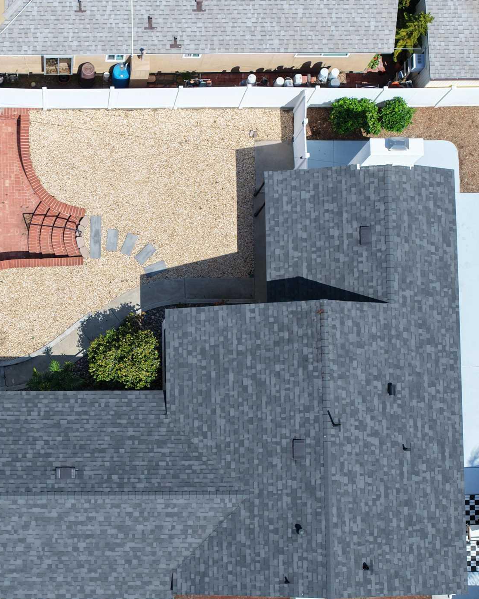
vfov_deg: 32.2
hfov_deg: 25.3
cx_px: 39
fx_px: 1028
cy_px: 405
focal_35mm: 58
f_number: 2.8
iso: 100
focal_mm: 14.45
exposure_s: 1/800
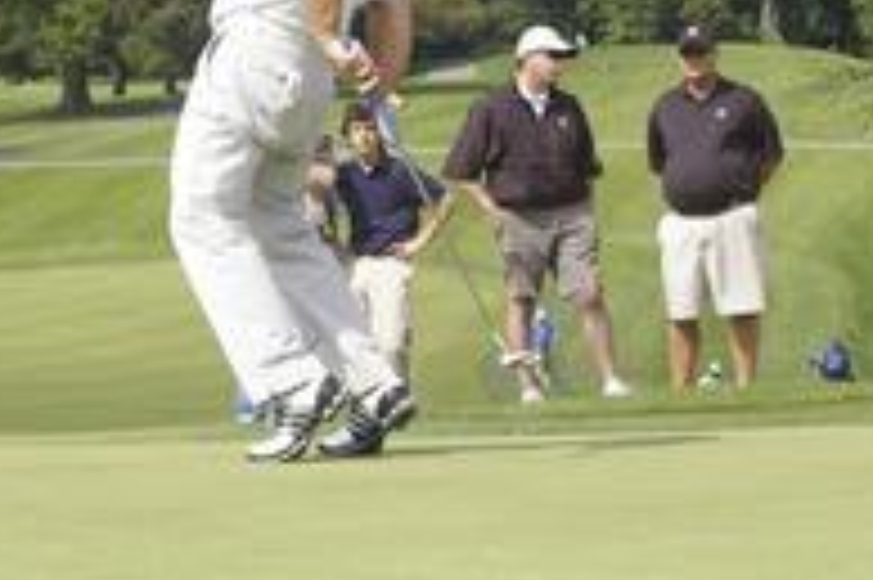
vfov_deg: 5.5
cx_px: 216
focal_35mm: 247
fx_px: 5985
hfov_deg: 8.3
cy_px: -9
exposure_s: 1/500
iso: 400
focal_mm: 80
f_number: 9.5
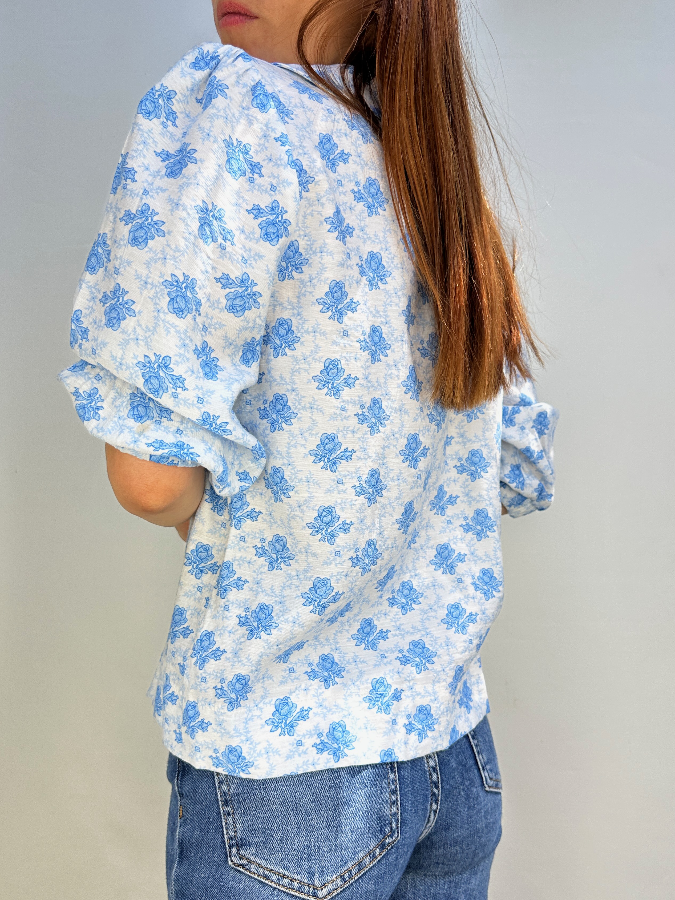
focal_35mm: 24
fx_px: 624
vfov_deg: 71.6
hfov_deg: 56.8
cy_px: 450
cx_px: 338
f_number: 1.78
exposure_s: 1/650
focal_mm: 6.86
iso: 80
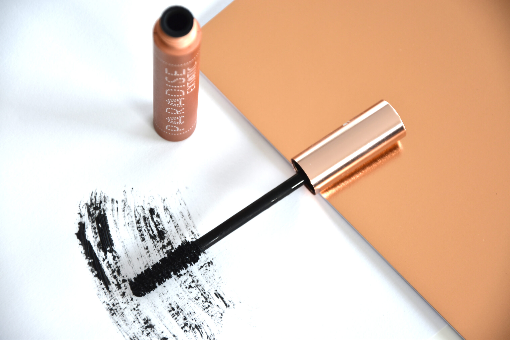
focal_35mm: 158
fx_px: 2231
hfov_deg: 13.0
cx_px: 255
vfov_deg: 8.7
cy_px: 170
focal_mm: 105
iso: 100
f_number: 5.6
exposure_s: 1/50
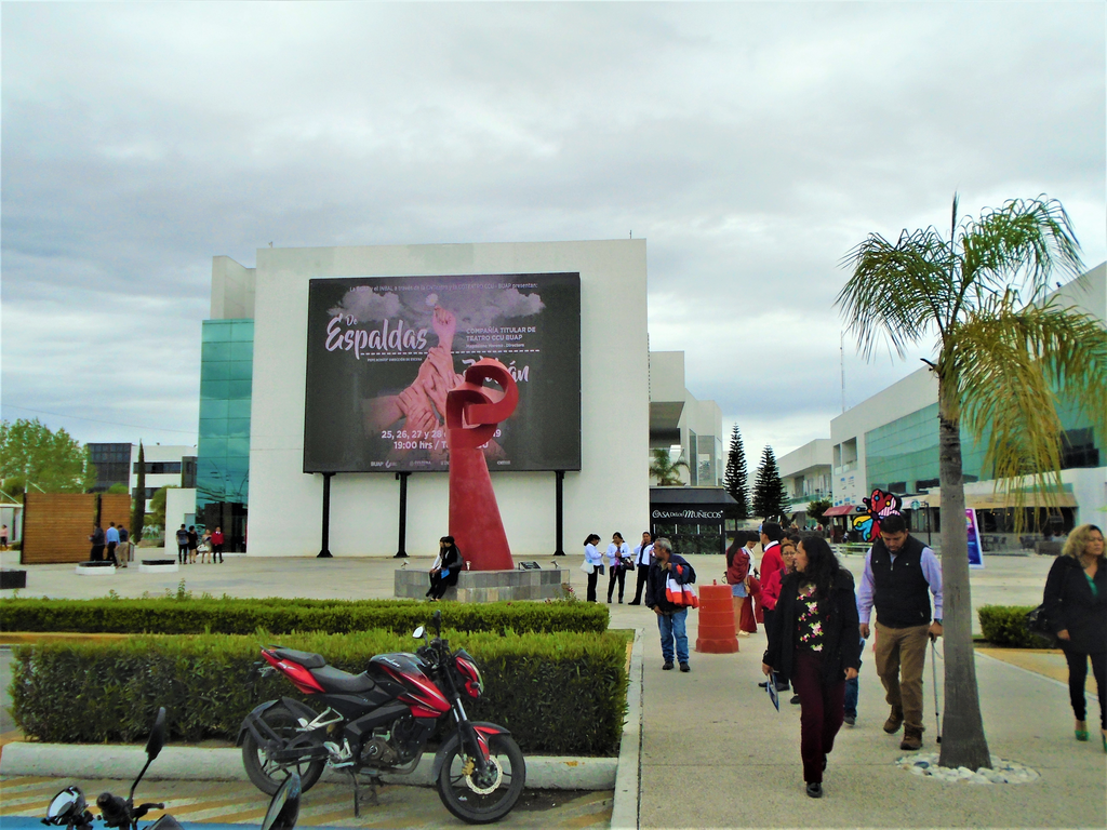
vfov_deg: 45.4
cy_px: 415
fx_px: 991
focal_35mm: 31
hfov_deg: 58.4
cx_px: 554
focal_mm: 5.5
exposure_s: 1/200
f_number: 8.8
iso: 100
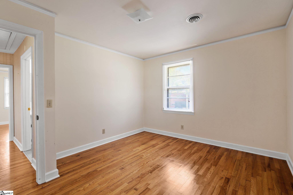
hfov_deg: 96.7
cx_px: 146
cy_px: 98
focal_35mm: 16
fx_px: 130
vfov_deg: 73.7
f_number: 8
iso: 320
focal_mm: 16
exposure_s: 1/2.5
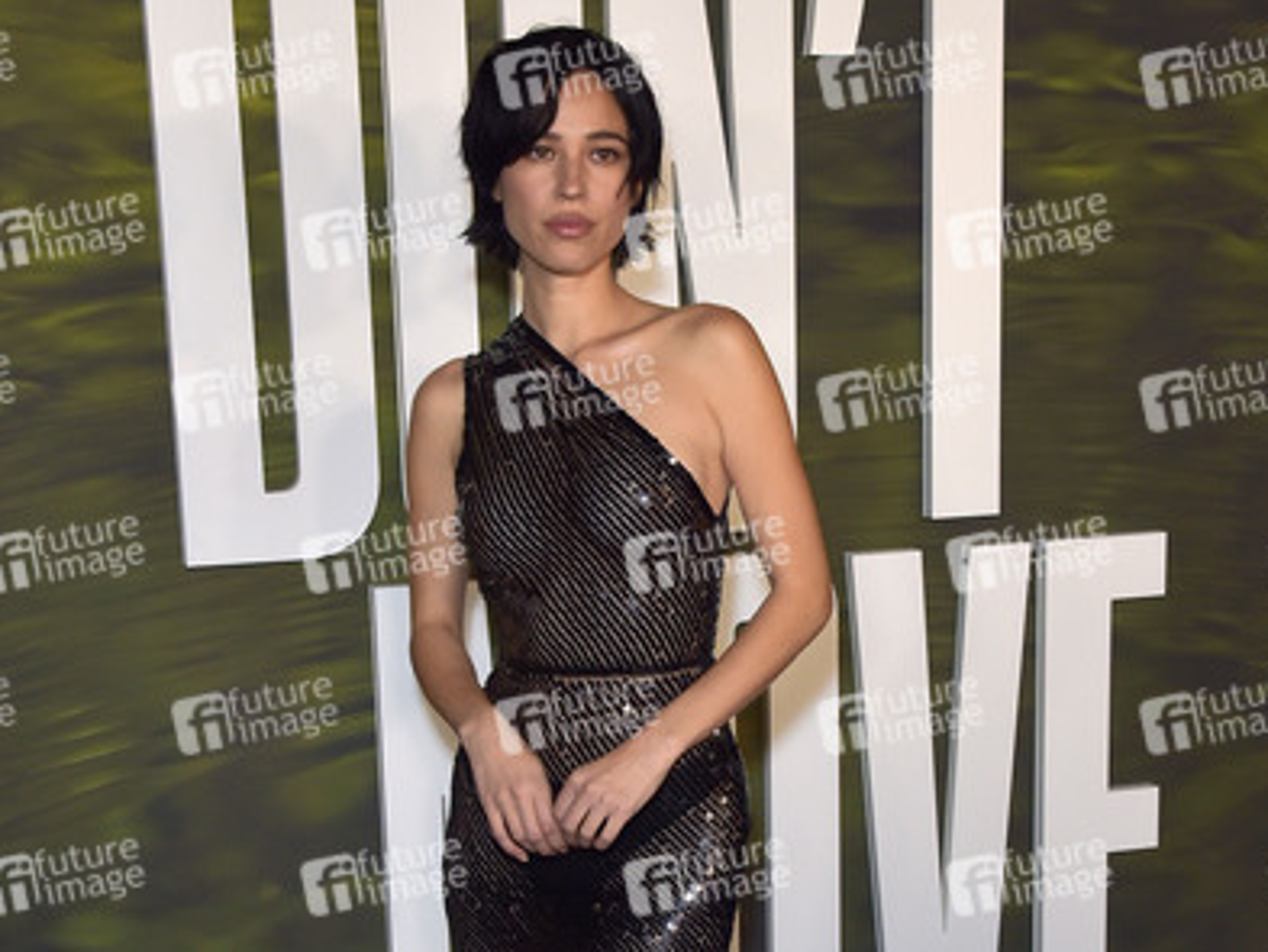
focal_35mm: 44
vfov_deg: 32.9
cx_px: 619
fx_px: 1612
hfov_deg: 42.9
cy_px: 474
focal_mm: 40
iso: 800
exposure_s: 1/200
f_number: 6.3
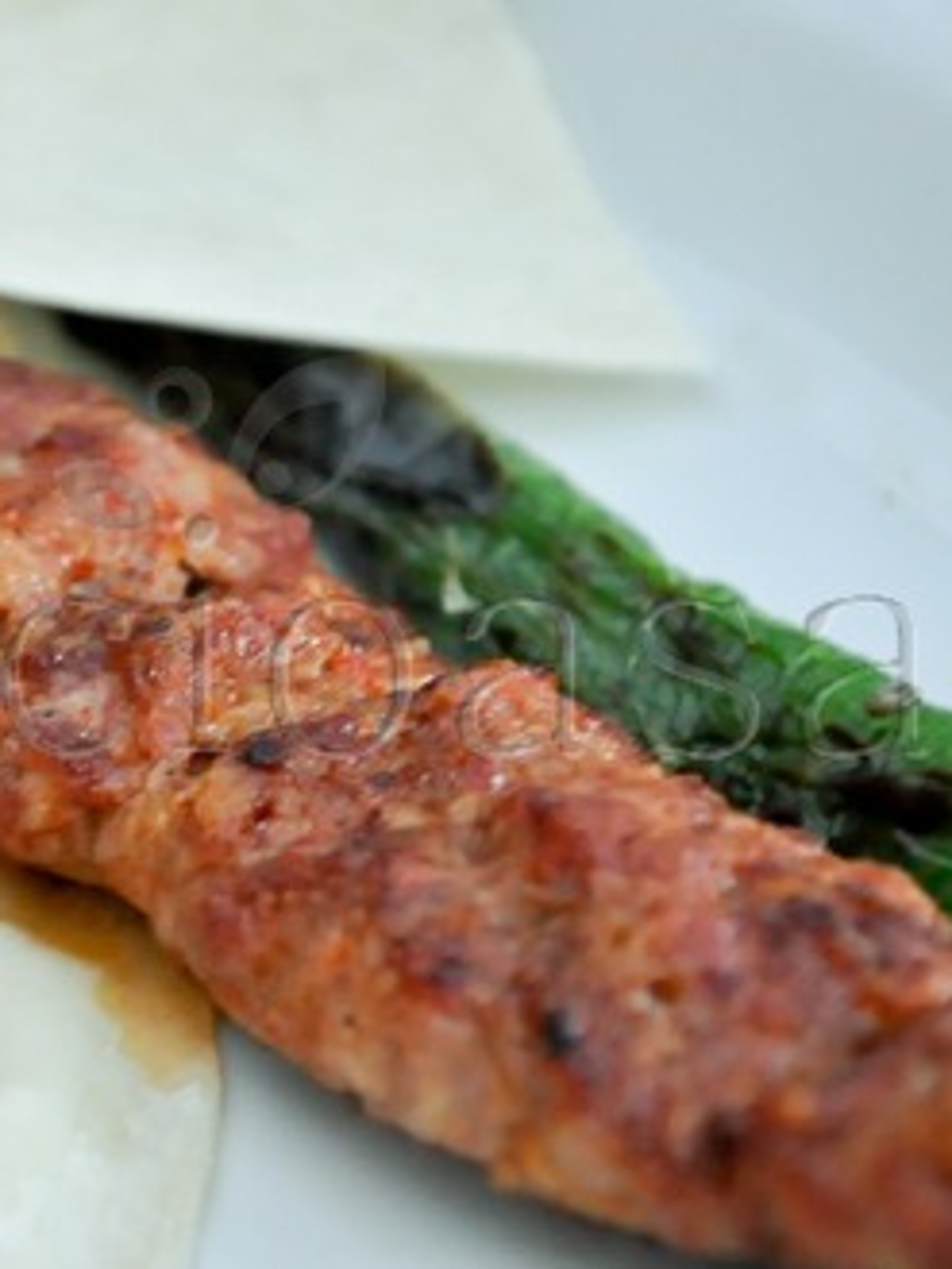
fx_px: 8418
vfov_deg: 8.6
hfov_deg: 6.5
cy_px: 636
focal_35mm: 230
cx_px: 193
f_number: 5.6
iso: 1600
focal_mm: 105
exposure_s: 1/15
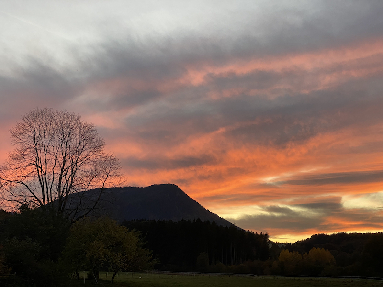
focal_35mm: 52
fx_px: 575
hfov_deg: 36.8
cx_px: 192
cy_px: 144
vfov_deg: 28.0
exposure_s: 1/121
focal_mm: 6
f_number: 2
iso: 125
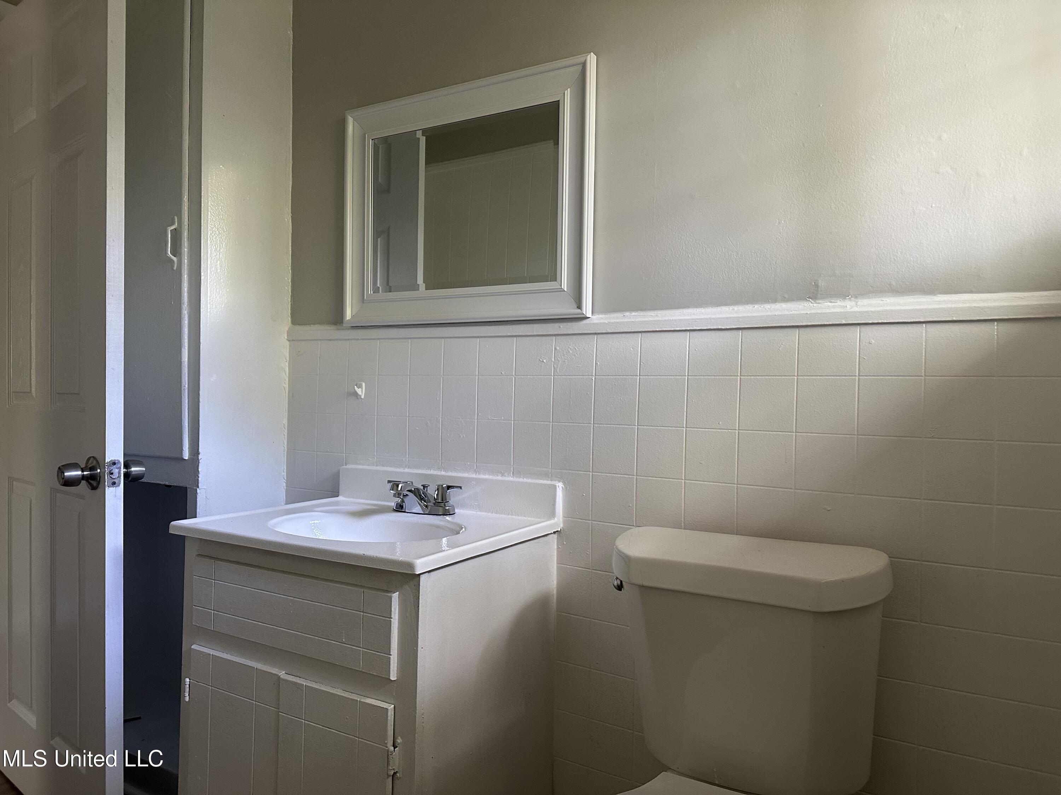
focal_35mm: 24
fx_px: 736
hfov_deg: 71.6
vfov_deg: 56.8
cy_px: 398
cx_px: 530
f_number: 1.78
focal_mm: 6.86
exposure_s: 1/60
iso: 250
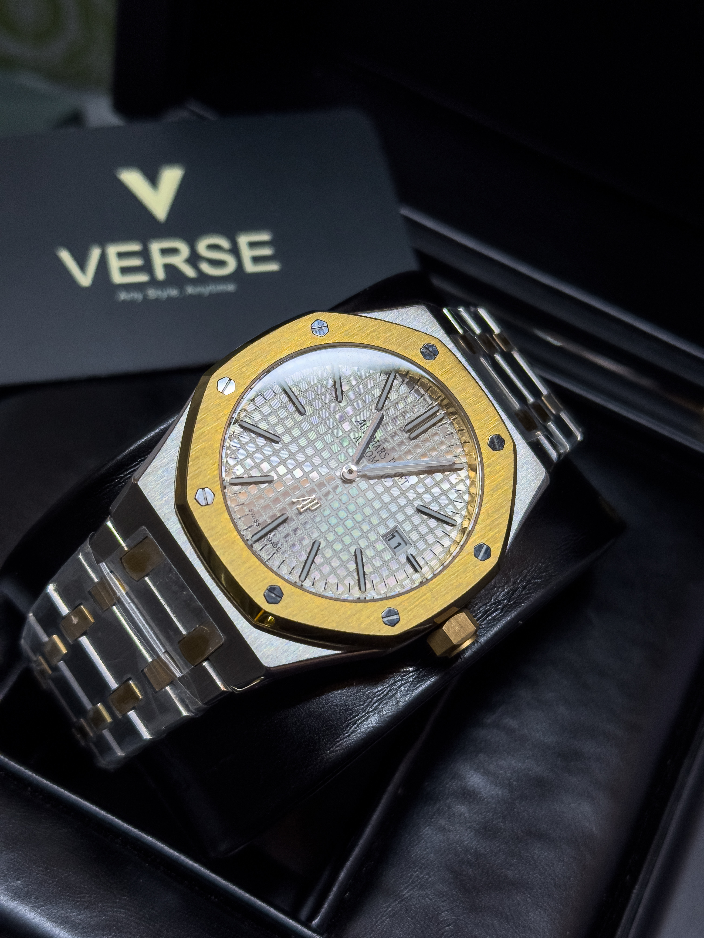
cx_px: 352
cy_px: 469
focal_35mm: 48
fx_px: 1302
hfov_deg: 30.3
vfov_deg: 39.7
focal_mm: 6.86
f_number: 1.8
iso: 64
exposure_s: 1/620
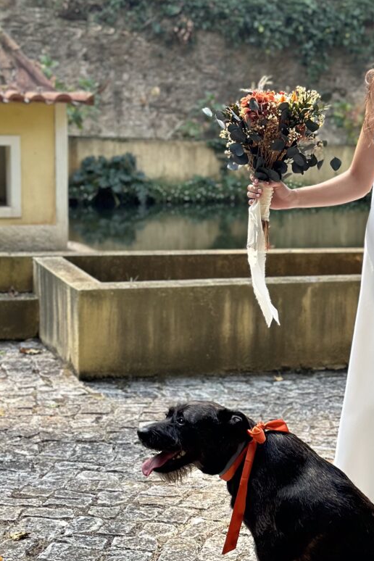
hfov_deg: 15.3
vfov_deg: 23.1
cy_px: 273
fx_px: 1371
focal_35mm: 88
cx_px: 369
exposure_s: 1/962
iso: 80
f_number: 1.78
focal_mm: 6.86
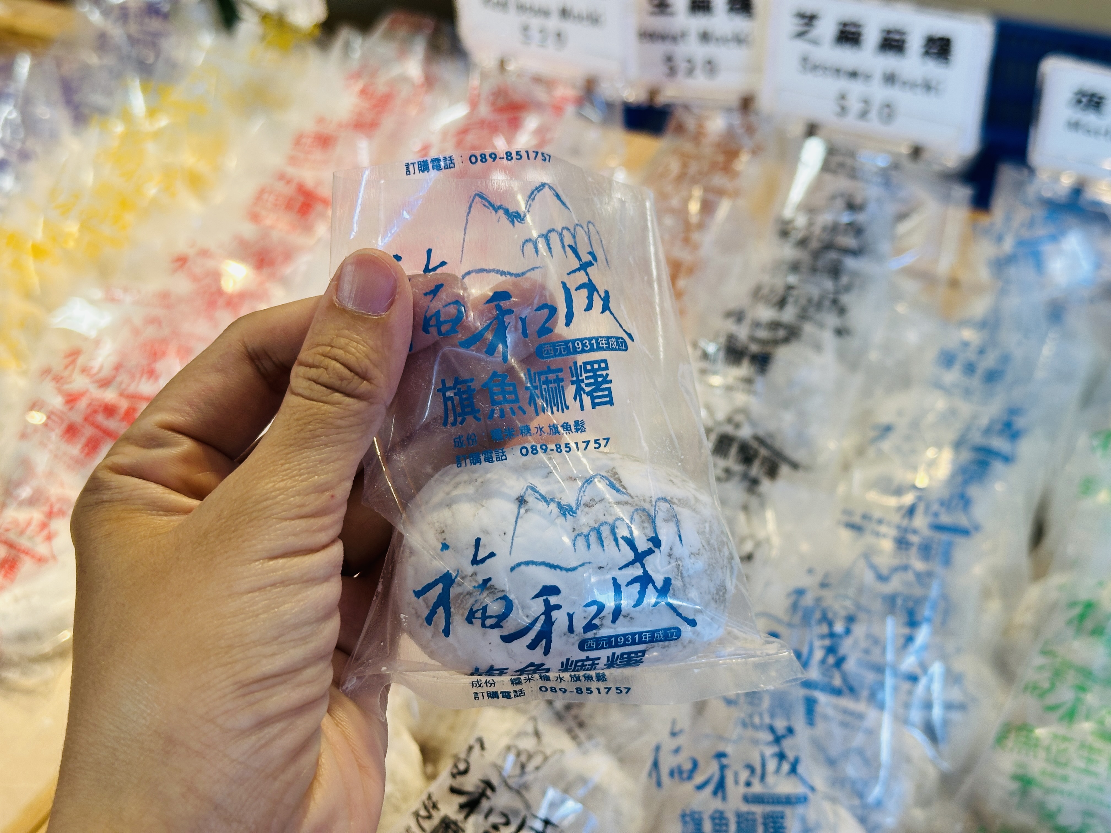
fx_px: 1541
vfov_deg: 30.3
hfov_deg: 39.7
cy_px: 416
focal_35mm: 48
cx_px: 556
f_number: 1.78
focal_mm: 6.86
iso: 80
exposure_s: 1/60
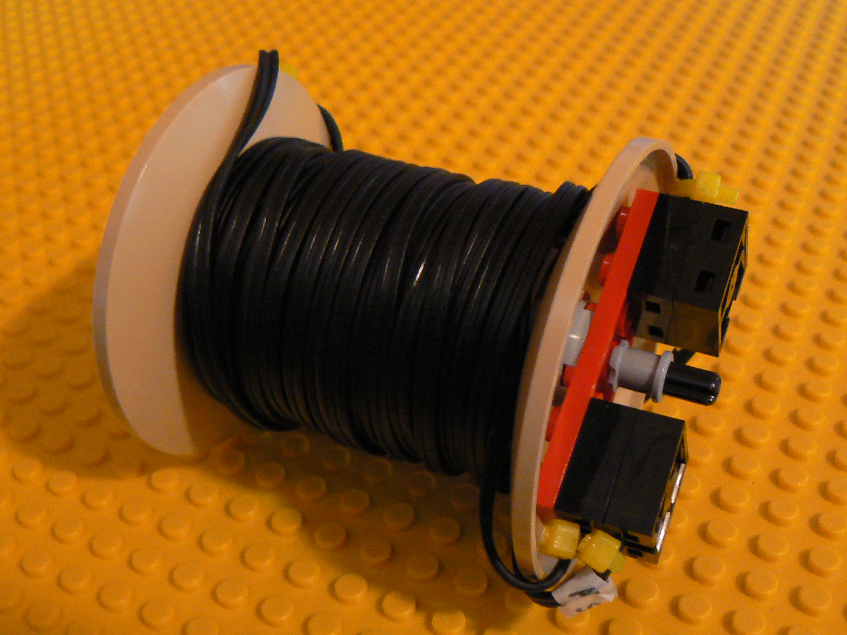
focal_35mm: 43
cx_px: 424
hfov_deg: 43.9
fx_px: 1052
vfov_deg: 33.6
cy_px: 318
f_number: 2.8
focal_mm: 6
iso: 200
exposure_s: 1/4
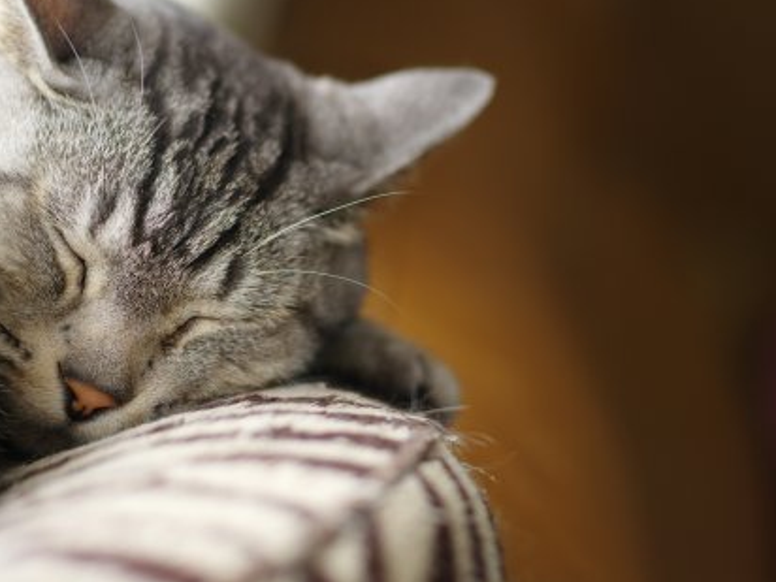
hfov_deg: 17.9
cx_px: 298
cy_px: 251
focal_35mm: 110
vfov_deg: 13.5
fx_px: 2466
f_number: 2.5
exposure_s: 1/100
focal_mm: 77
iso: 400
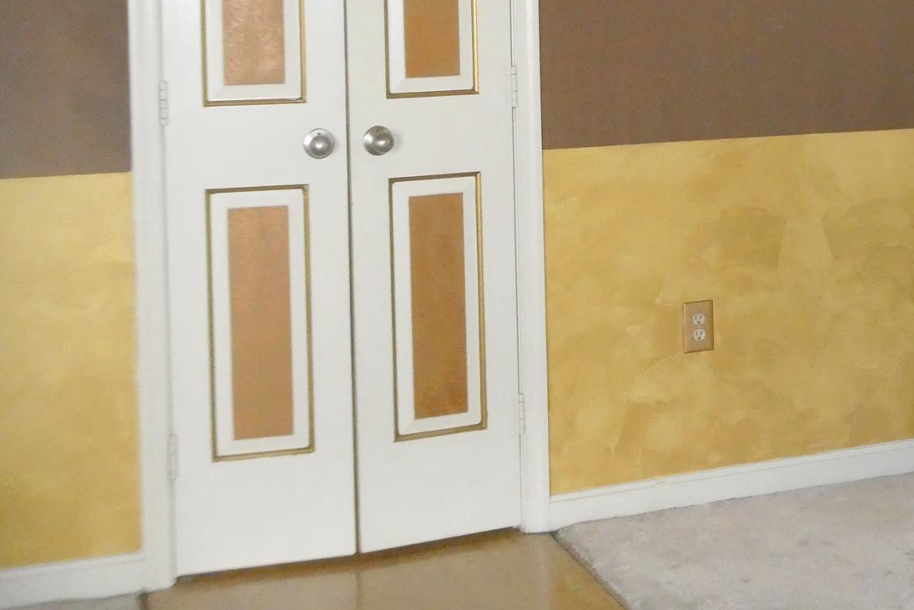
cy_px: 45
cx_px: 737
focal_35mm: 68
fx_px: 1727
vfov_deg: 19.6
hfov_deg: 29.0
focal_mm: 6.3
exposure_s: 1/125
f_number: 3.7
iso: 800
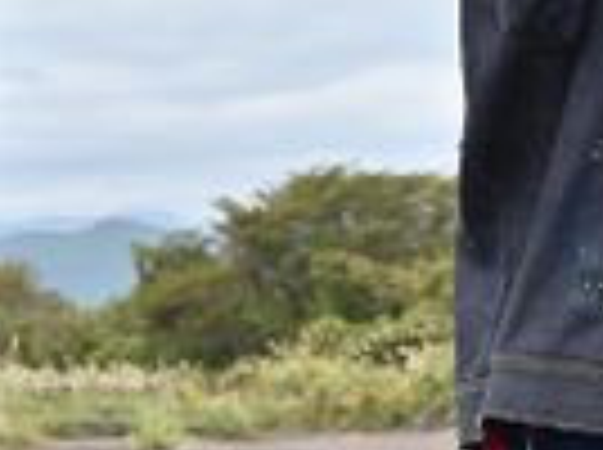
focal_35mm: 153
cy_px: -68
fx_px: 2660
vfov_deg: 9.6
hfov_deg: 12.9
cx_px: 164
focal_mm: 46
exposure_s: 1/500
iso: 800
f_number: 9
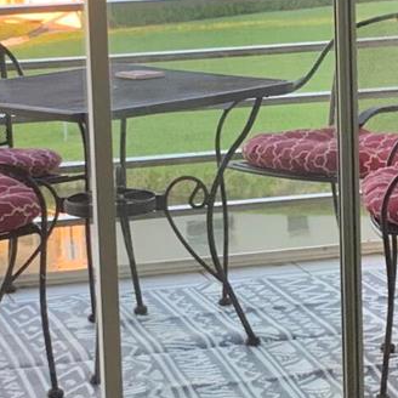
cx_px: 359
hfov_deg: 10.9
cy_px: 177
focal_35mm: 160
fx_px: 2081
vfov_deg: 10.9
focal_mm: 3
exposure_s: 1/60
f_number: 1.8
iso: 100
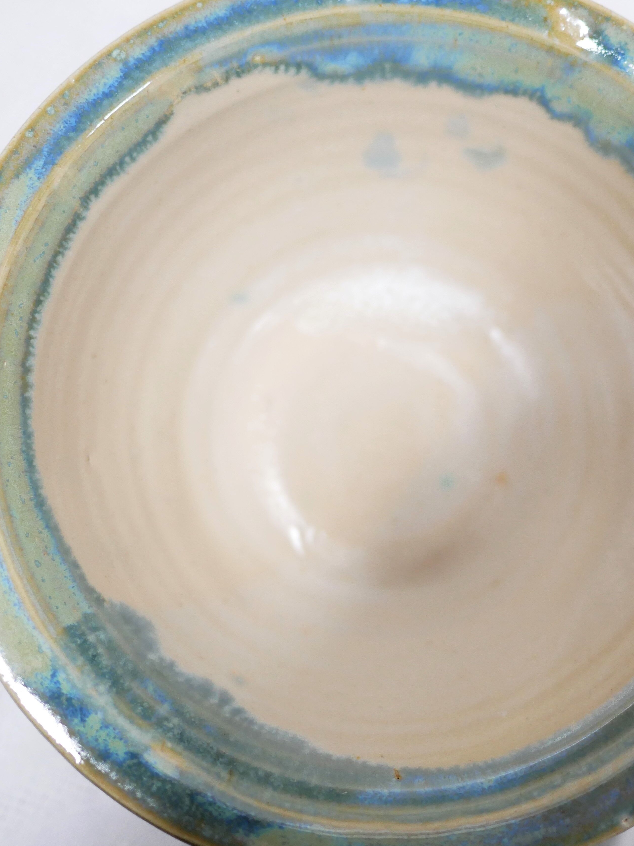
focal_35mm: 54
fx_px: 1319
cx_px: 401
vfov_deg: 35.5
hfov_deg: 26.9
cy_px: 427
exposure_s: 1/60
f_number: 1.7
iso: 800
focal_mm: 20
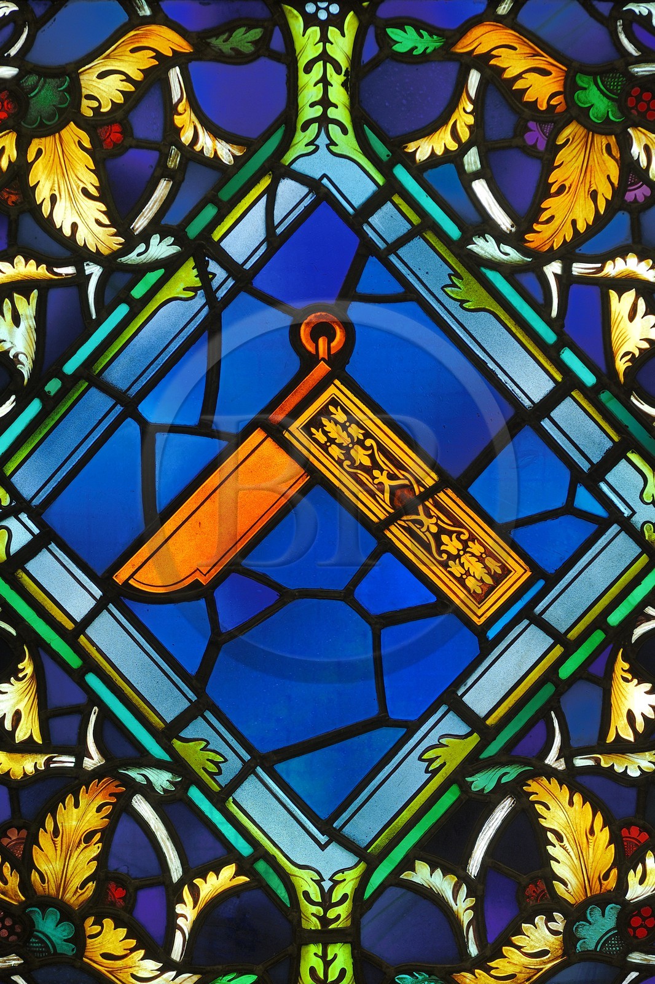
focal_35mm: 300
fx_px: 8190
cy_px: 492
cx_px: 328
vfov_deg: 6.9
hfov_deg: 4.6
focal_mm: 200
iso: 100
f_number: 5.6
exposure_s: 1/2
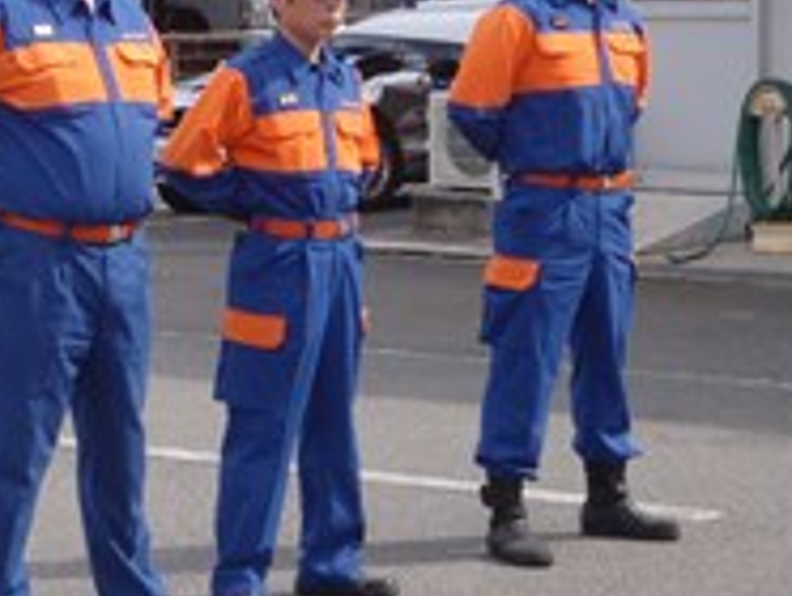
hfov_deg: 14.2
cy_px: 298
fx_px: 3139
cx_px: 72
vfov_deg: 10.9
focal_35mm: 137
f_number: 5
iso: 64
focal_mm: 10.34
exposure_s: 1/200
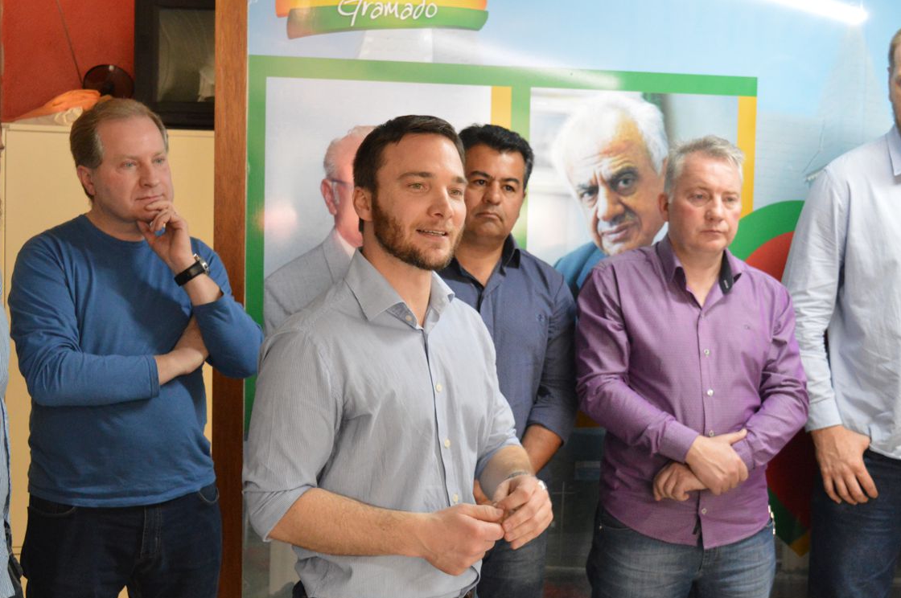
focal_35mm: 49
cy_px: 295
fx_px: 1214
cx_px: 459
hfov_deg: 40.7
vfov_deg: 27.7
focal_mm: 29
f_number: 6.3
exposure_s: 1/100
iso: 3200
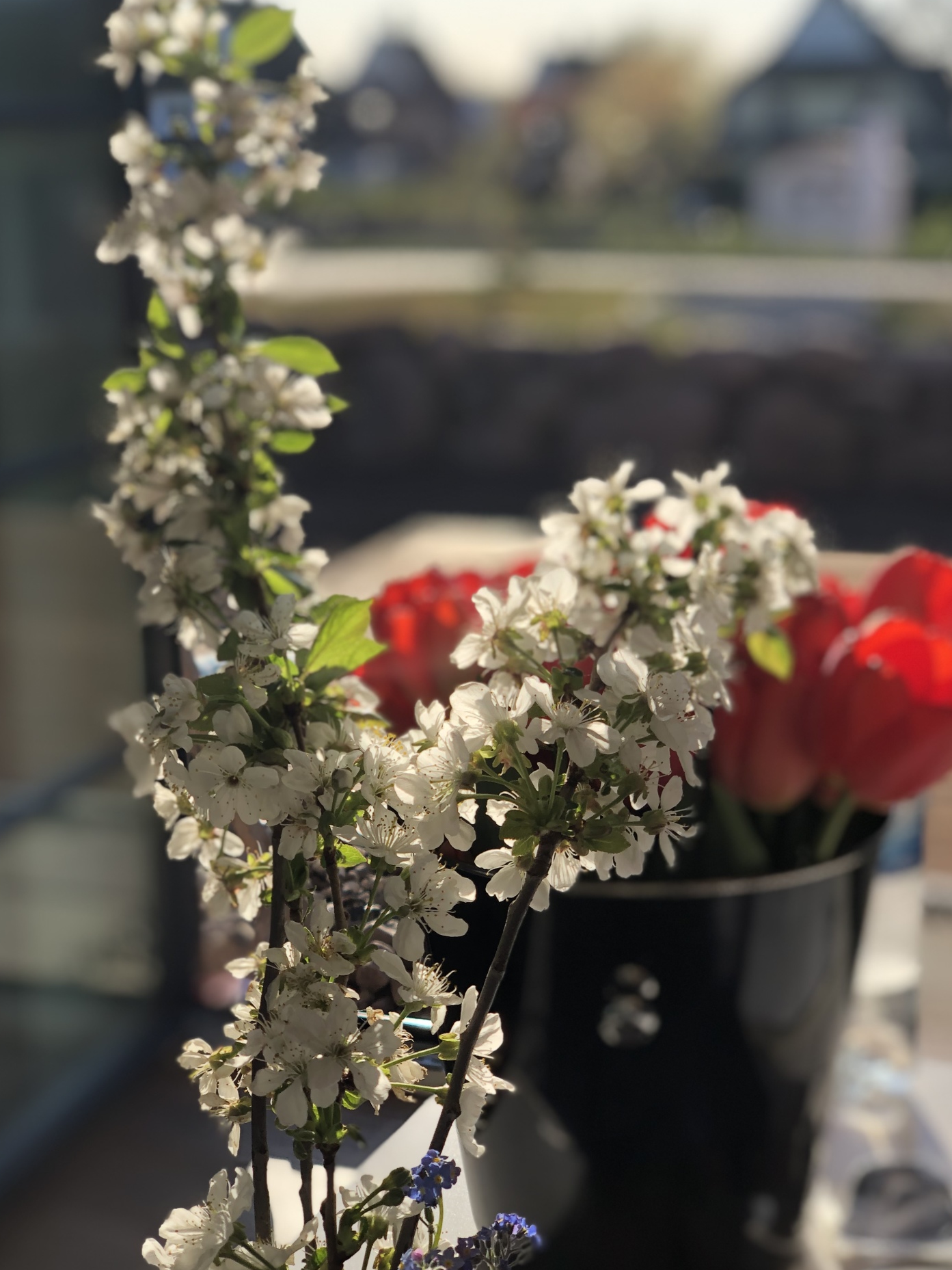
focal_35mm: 56
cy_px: 653
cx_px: 459
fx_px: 2053
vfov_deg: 34.3
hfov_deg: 26.1
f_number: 2.4
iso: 16
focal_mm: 6
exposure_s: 1/615
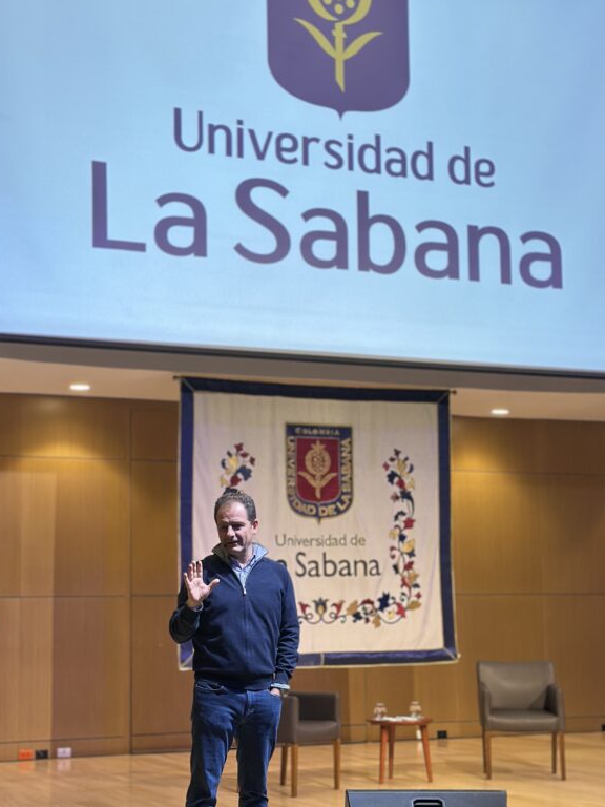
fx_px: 1491
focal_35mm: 64
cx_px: 263
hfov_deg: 22.9
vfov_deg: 30.2
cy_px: 455
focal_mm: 6.86
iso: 200
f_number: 1.78
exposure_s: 1/59
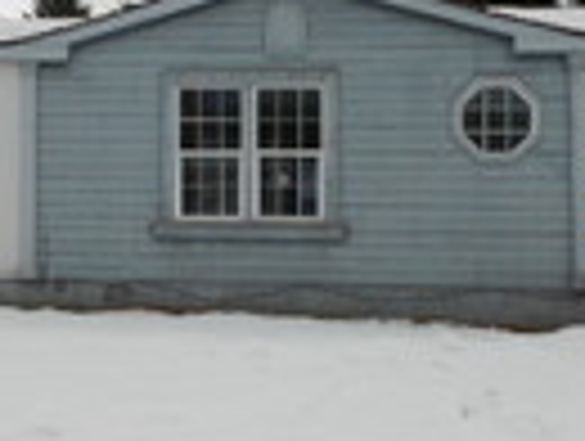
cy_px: 117
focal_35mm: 69
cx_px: 130
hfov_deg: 27.6
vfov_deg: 21.2
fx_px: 1168
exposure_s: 1/800
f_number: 3.2
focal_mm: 4.6
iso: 80
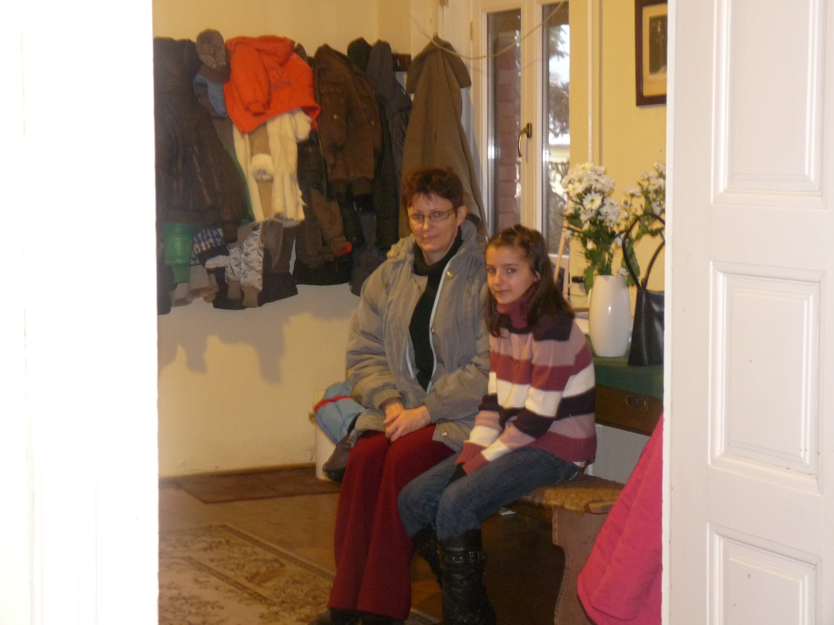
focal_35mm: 72
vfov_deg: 20.4
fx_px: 1735
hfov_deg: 27.0
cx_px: 417
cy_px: 312
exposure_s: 1/8
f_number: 3.4
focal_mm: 12.8
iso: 400
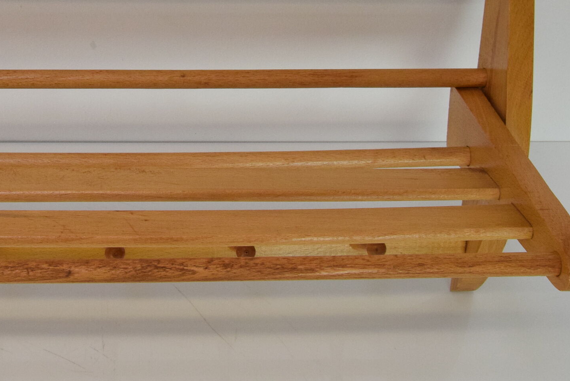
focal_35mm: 72
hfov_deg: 27.5
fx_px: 1142
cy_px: 47
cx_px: 123
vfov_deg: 18.7
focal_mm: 23
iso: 1600
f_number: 8
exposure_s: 1/250
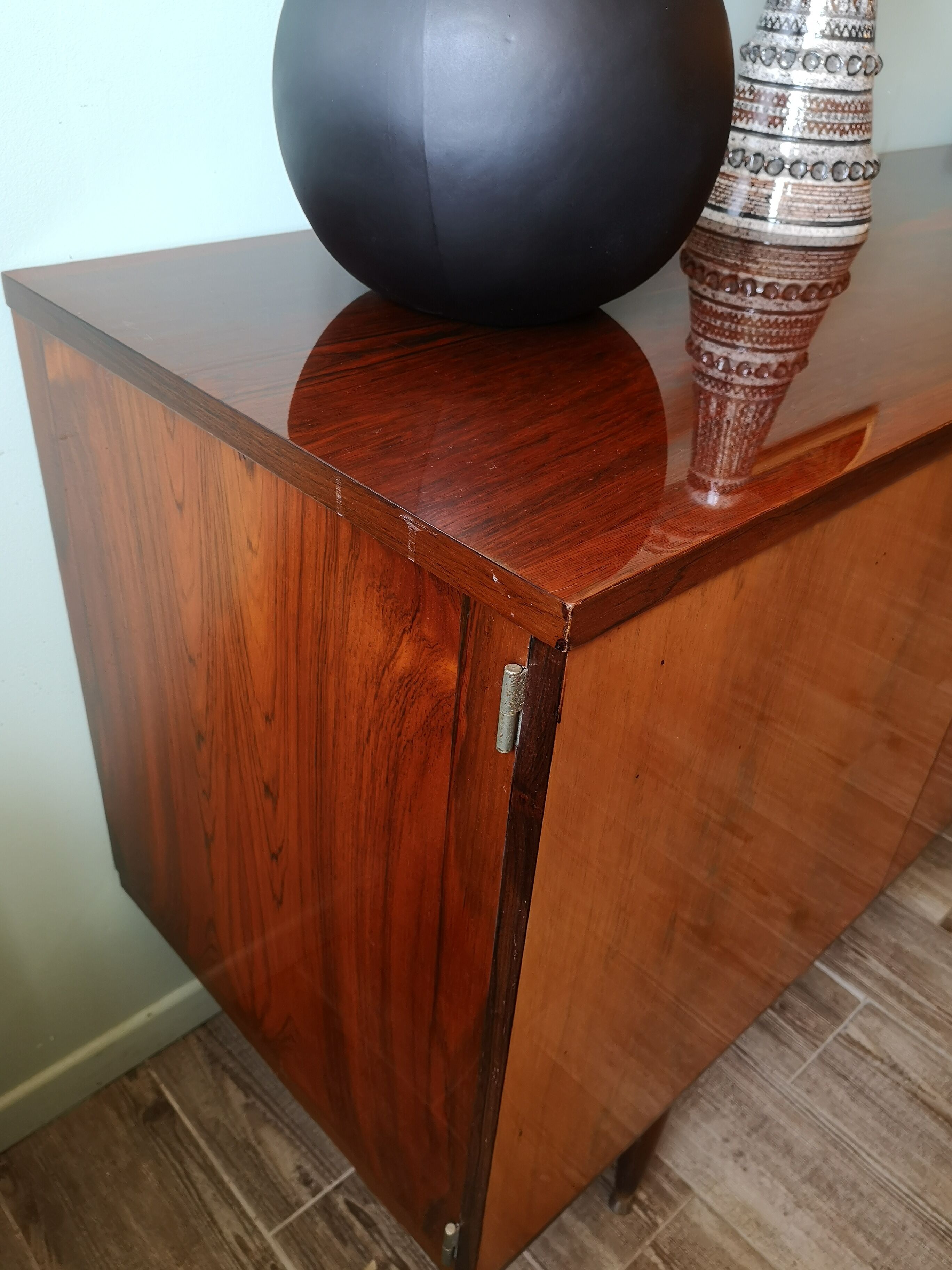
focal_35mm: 27
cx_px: 476
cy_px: 635
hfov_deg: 51.4
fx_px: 990
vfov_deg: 65.3
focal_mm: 5.58
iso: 160
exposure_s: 1/50
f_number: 1.8
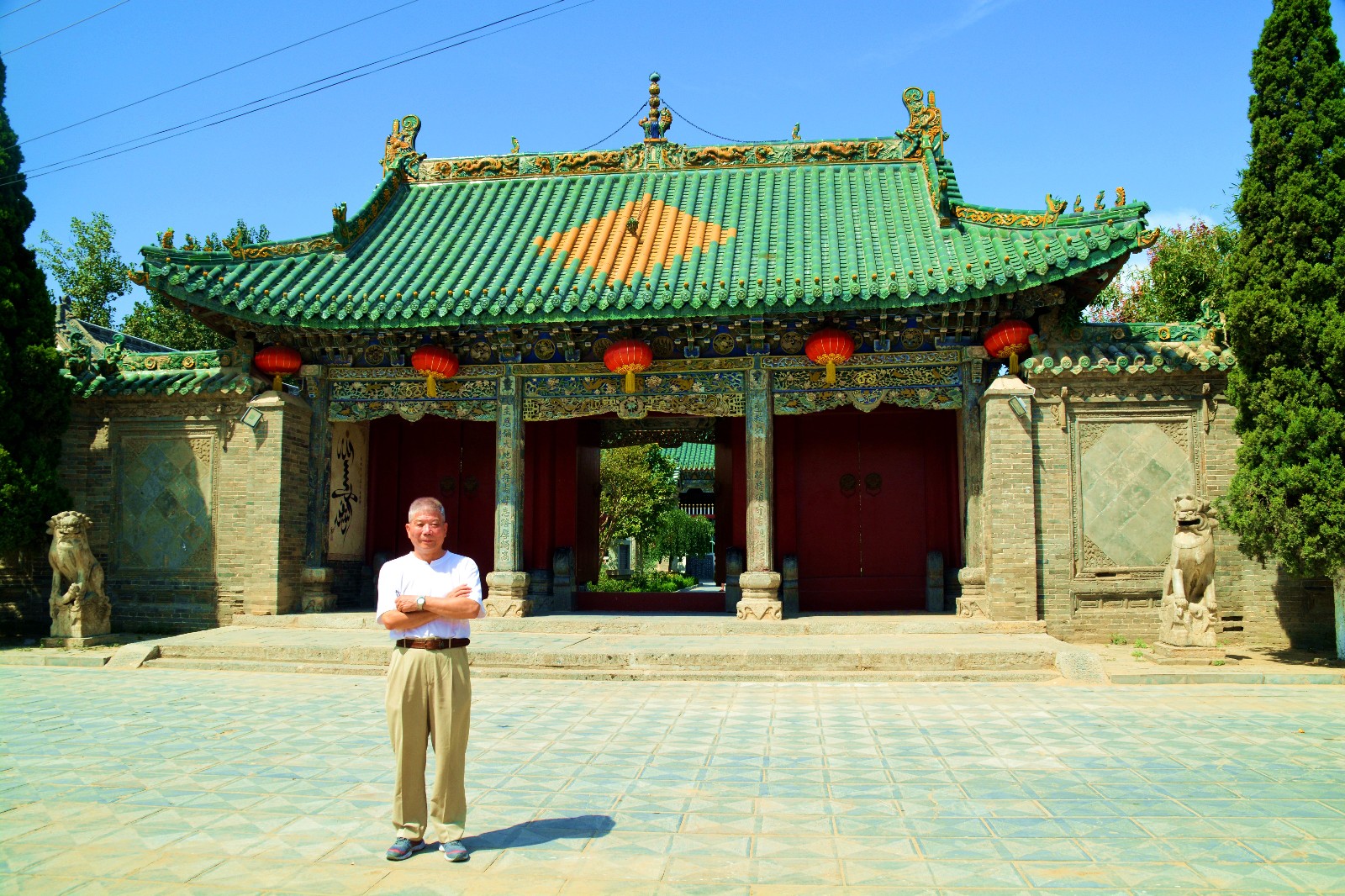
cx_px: 672
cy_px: 448
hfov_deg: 67.4
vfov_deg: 47.9
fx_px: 1008
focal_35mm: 27
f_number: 10
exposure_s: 1/250
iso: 400
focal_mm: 18
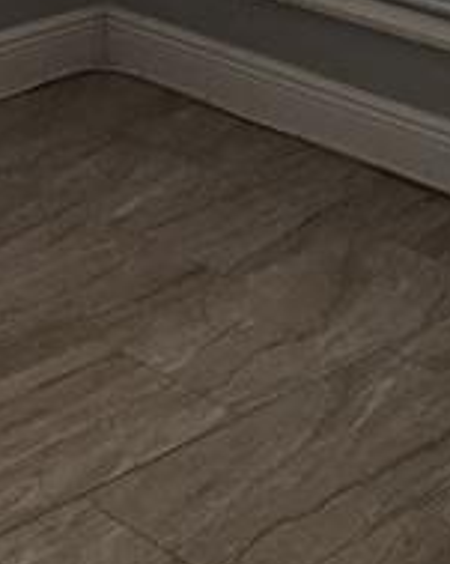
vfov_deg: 15.2
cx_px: 39
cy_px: -346
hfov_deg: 13.3
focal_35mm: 115
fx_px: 1916
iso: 40
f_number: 2.2
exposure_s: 1/120
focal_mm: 4.15
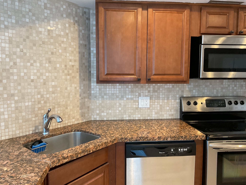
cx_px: 123
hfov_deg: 61.7
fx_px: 206
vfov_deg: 48.2
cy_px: 92
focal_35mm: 29
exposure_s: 1/60
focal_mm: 3
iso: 125
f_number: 1.8
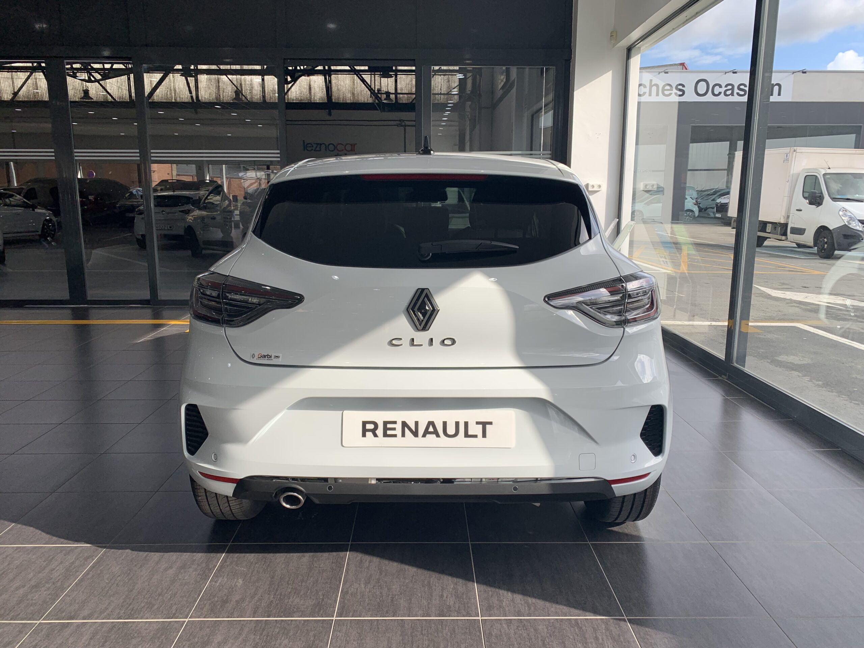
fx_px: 649
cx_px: 432
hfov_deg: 67.3
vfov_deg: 53.1
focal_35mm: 26
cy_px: 324
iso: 25
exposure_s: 1/631
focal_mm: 4.25
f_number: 1.8
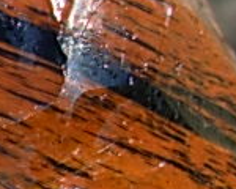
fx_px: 1774
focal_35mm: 254
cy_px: 206
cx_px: -288
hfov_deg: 7.2
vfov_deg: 6.1
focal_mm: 6.3
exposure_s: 1/724
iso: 50
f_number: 2.9
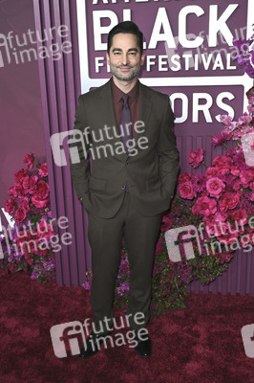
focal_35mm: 38
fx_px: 403
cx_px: 127
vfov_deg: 50.7
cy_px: 192
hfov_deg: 35.0
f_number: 6.3
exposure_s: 1/320
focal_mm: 38
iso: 2500
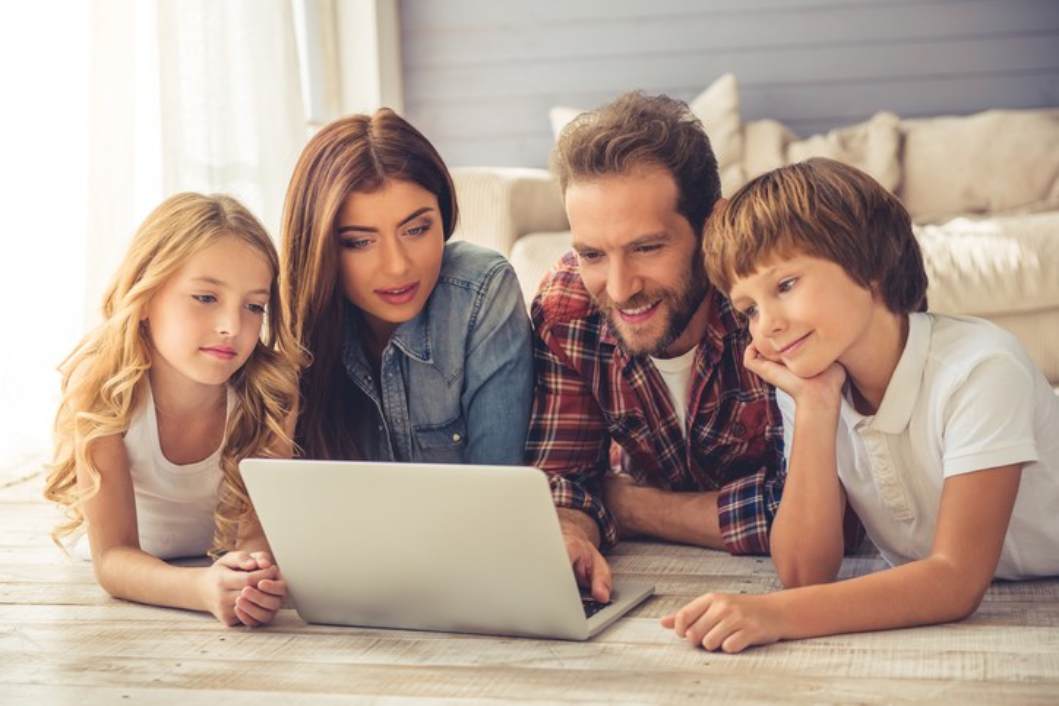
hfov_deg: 32.4
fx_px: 1824
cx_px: 530
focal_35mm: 62
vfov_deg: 21.9
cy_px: 353
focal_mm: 62
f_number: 3.5
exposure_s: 1/800
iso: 400
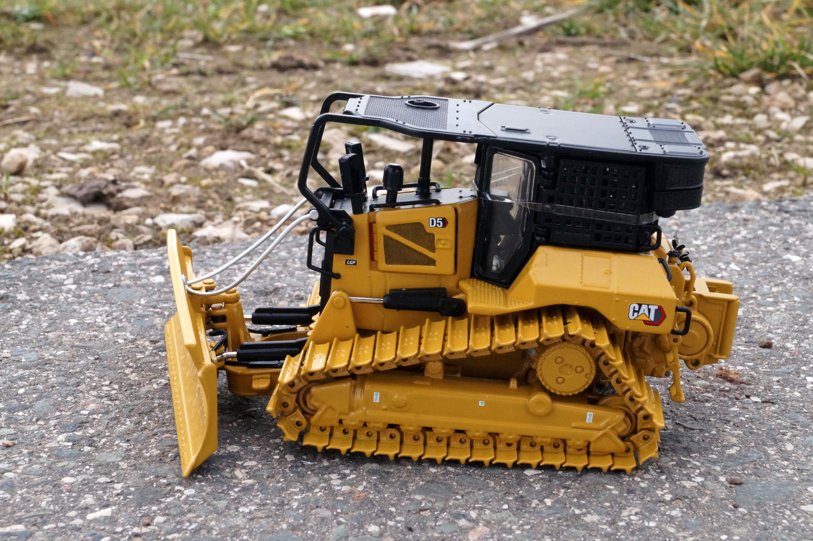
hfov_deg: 33.4
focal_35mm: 60
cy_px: 270
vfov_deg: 22.6
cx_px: 406
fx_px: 1354
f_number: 22
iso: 1600
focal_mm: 40
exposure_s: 1/80
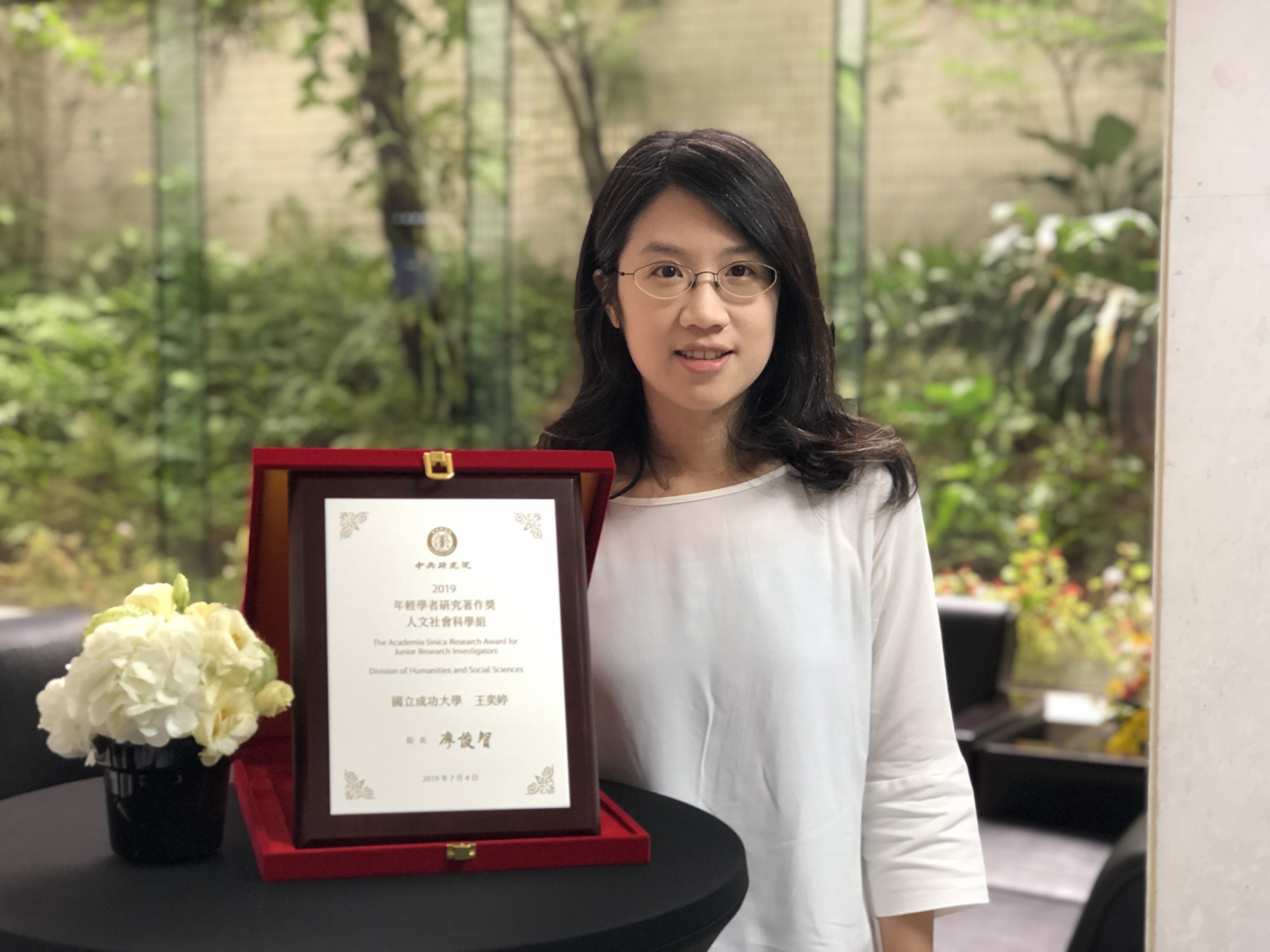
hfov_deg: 33.8
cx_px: 635
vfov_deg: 25.7
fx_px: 2091
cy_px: 476
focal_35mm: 57
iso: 160
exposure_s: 1/30
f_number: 2.8
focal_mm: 6.6
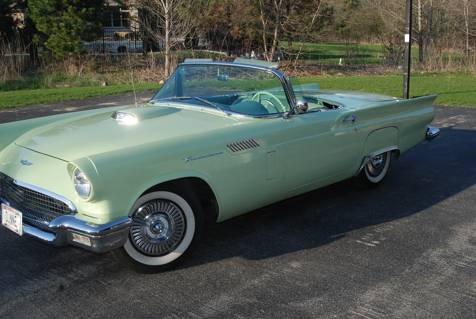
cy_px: 160
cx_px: 238
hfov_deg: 46.3
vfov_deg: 32.0
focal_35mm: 42
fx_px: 556
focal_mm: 28
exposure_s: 1/200
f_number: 10
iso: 250
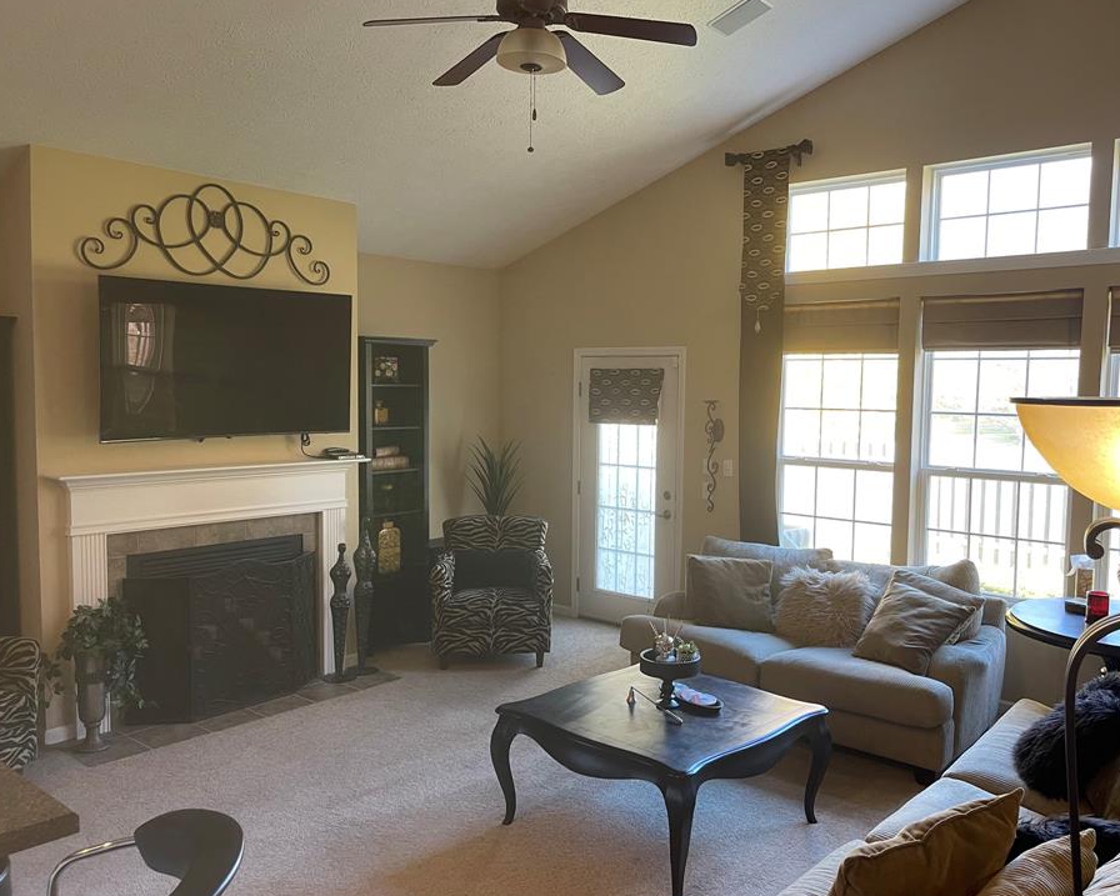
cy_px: 449
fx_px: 961
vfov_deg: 50.0
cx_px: 605
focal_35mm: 29
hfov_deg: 60.4
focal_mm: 5.1
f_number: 1.6
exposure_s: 1/60
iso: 160
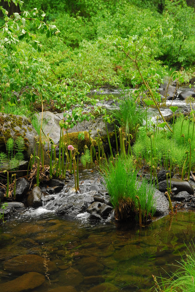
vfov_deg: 41.1
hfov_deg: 28.2
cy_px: 146
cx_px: 98
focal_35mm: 48
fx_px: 389
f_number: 5
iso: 320
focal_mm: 32
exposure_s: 1/50
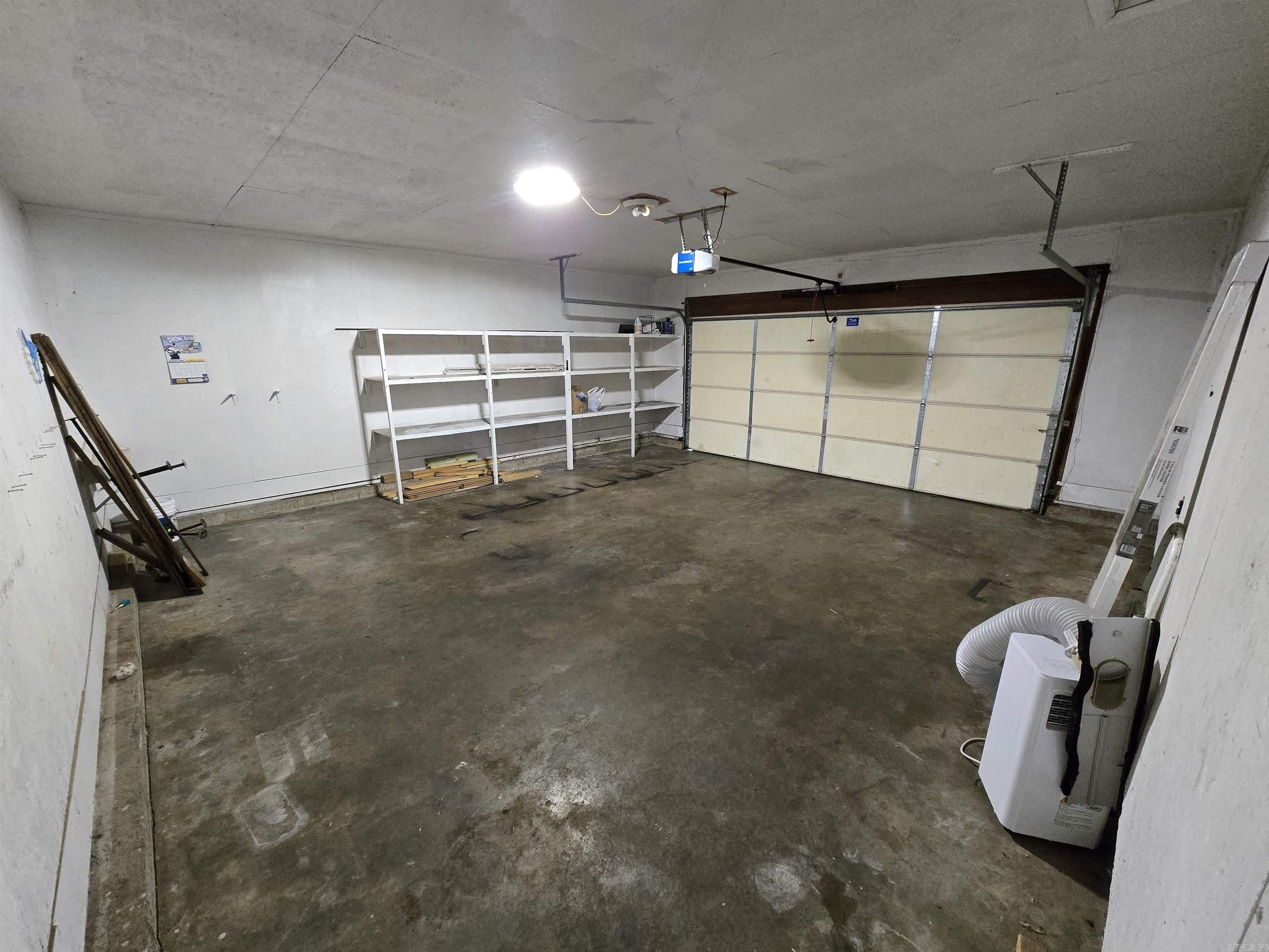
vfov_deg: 89.9
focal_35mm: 13
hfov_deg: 106.2
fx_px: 477
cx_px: 634
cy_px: 476
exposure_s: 1/60
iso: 1000
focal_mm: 2.2
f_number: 2.2
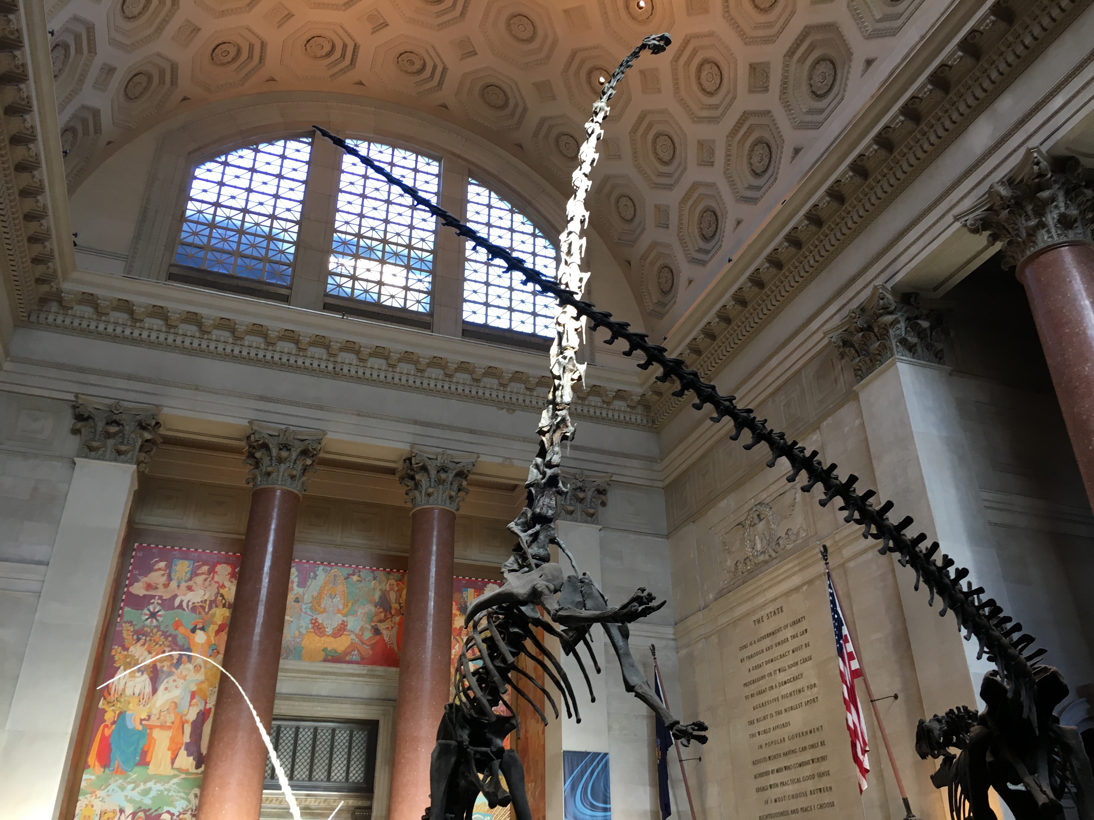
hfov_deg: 61.7
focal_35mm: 29
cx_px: 547
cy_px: 410
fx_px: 917
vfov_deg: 48.2
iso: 50
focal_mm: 4.15
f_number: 2.2
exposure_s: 1/30
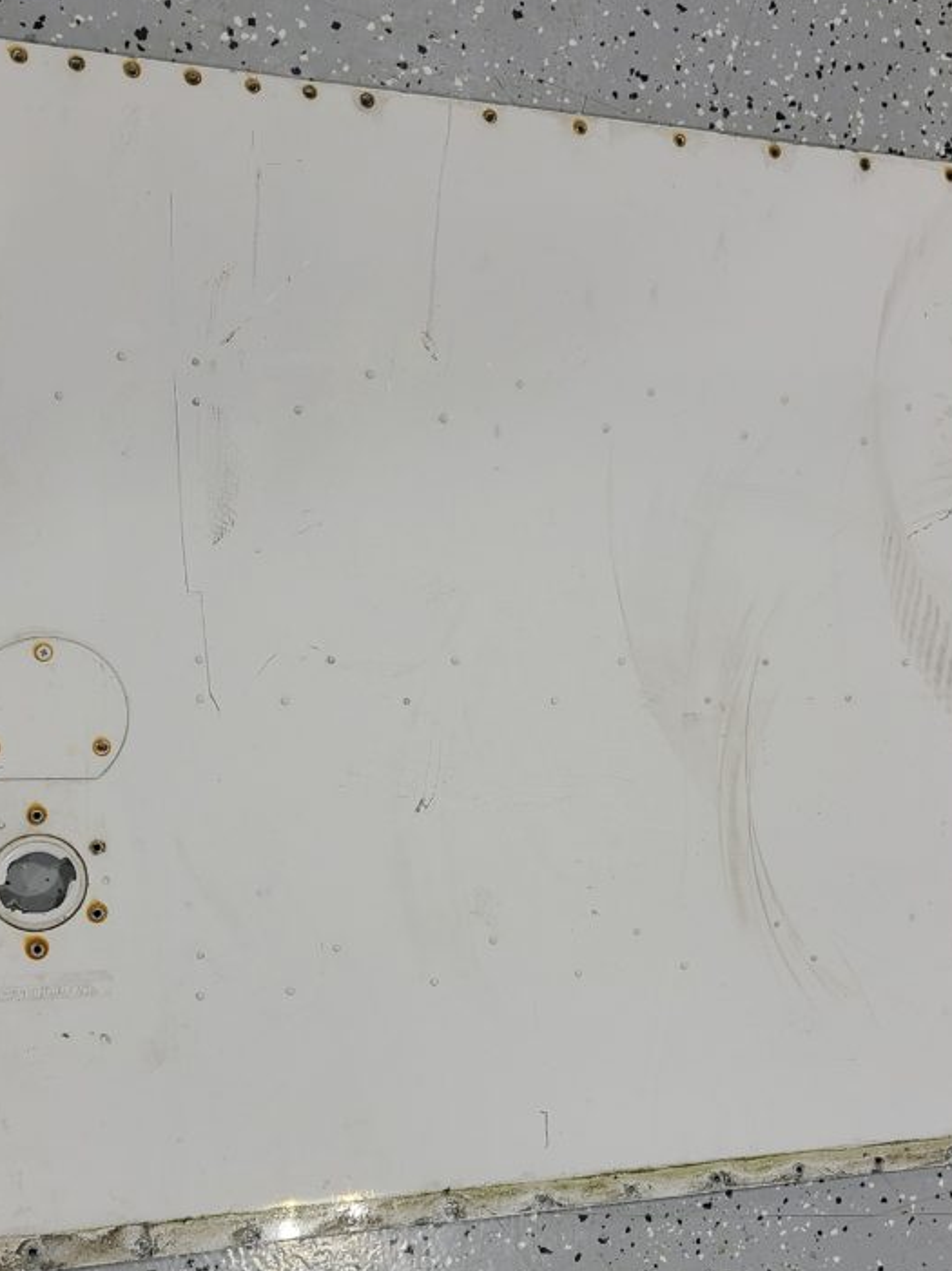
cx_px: 426
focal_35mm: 38
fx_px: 1395
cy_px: 754
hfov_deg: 37.6
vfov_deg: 48.7
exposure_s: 1/119
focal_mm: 5.4
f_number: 1.8
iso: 64
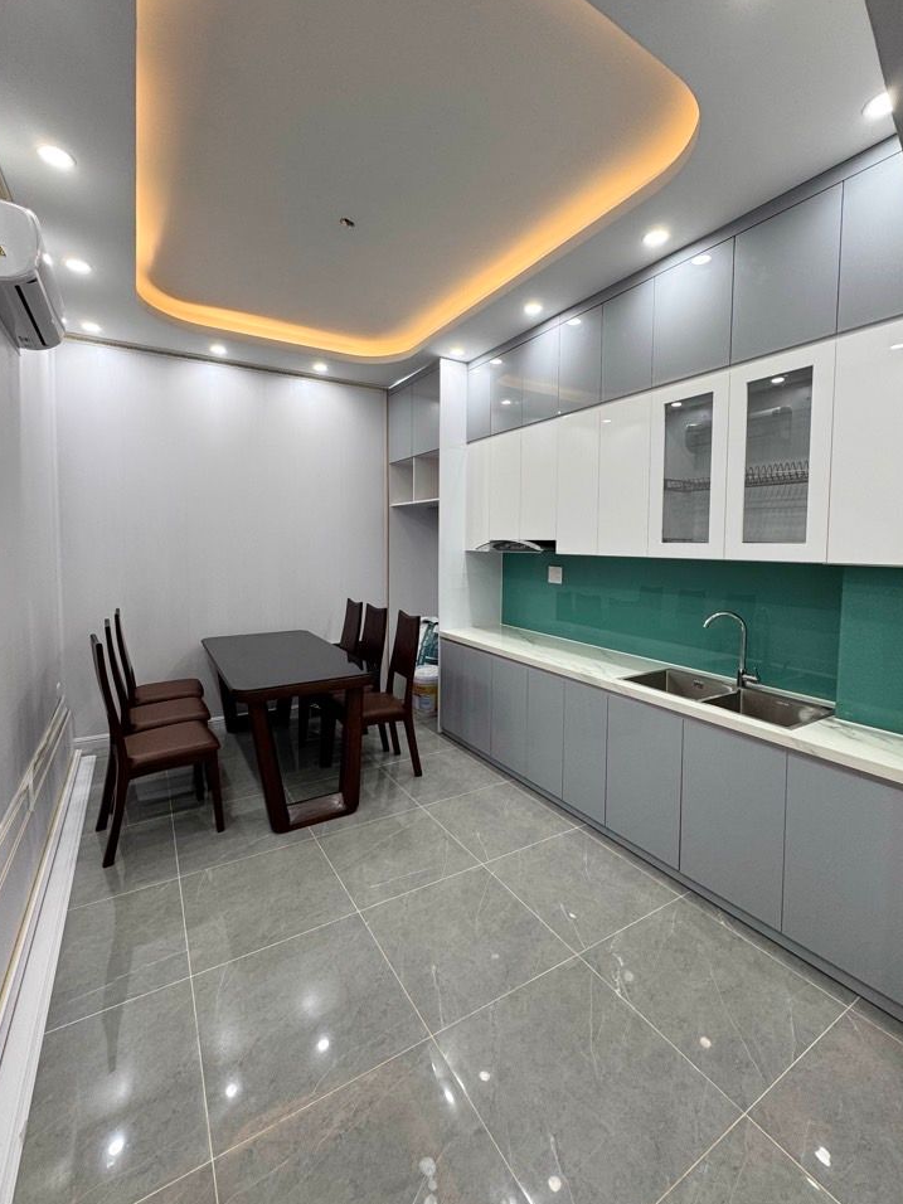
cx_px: 450
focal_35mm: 15
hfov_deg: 81.7
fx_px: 522
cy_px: 568
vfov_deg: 98.1
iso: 100
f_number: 2.2
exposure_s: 1/100
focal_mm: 2.22
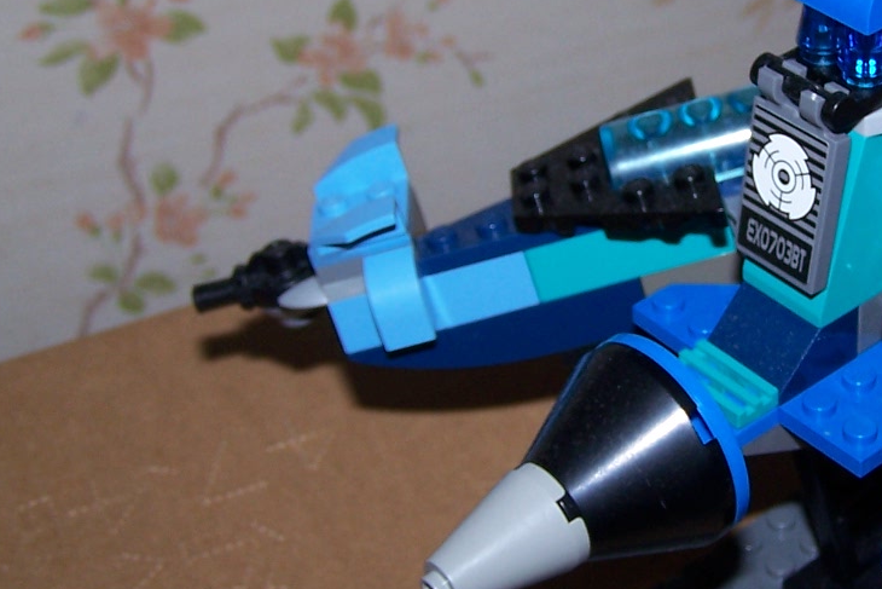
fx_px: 2058
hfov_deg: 23.7
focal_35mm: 84
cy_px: 216
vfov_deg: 16.2
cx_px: 753
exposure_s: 1/60
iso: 80
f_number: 2.8
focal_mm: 6.3
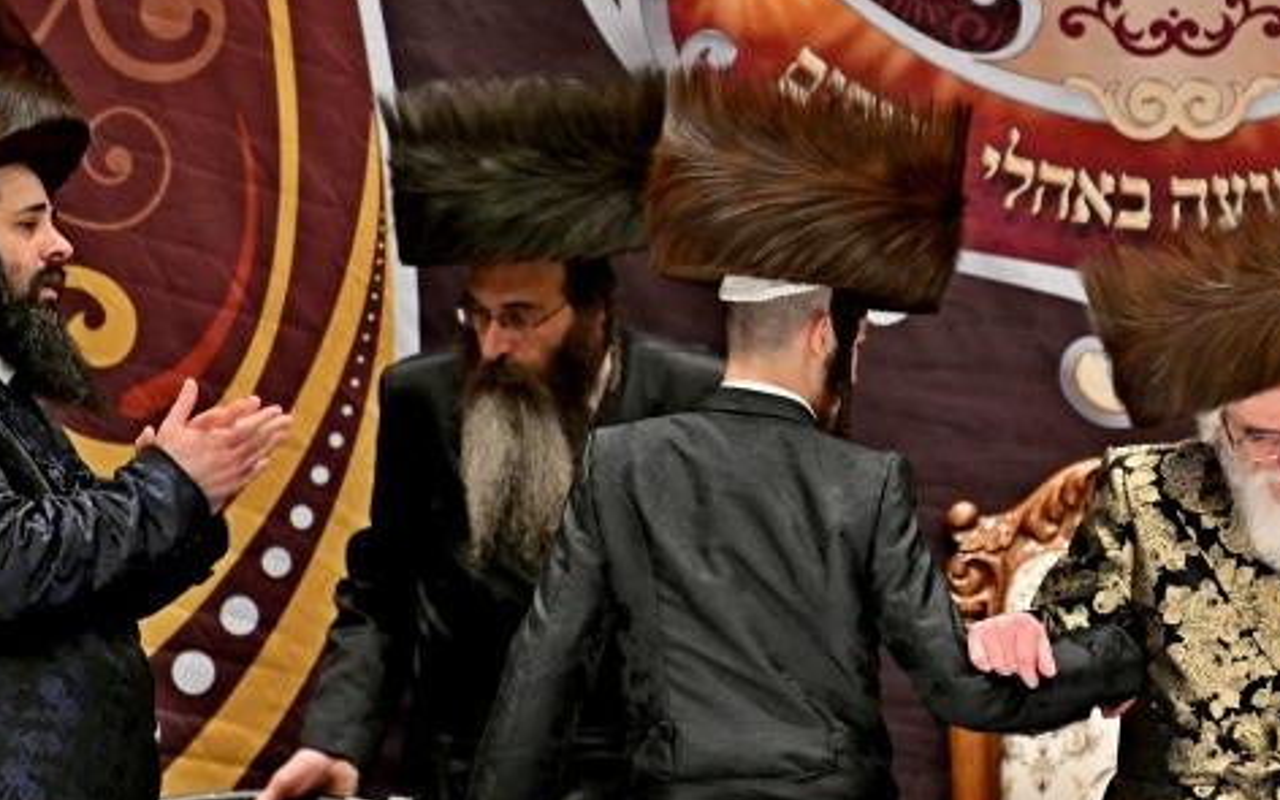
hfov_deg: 4.7
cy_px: 454
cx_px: 1191
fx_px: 15419
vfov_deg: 3.0
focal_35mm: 442
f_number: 2.8
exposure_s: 1/400
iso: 320
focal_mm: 200
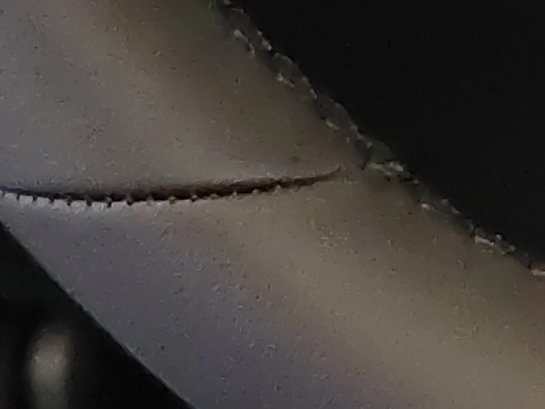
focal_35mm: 183
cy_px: -751
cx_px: 1247
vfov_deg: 7.3
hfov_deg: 9.7
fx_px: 2881
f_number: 1.9
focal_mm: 5.52
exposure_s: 1/50
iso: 3822
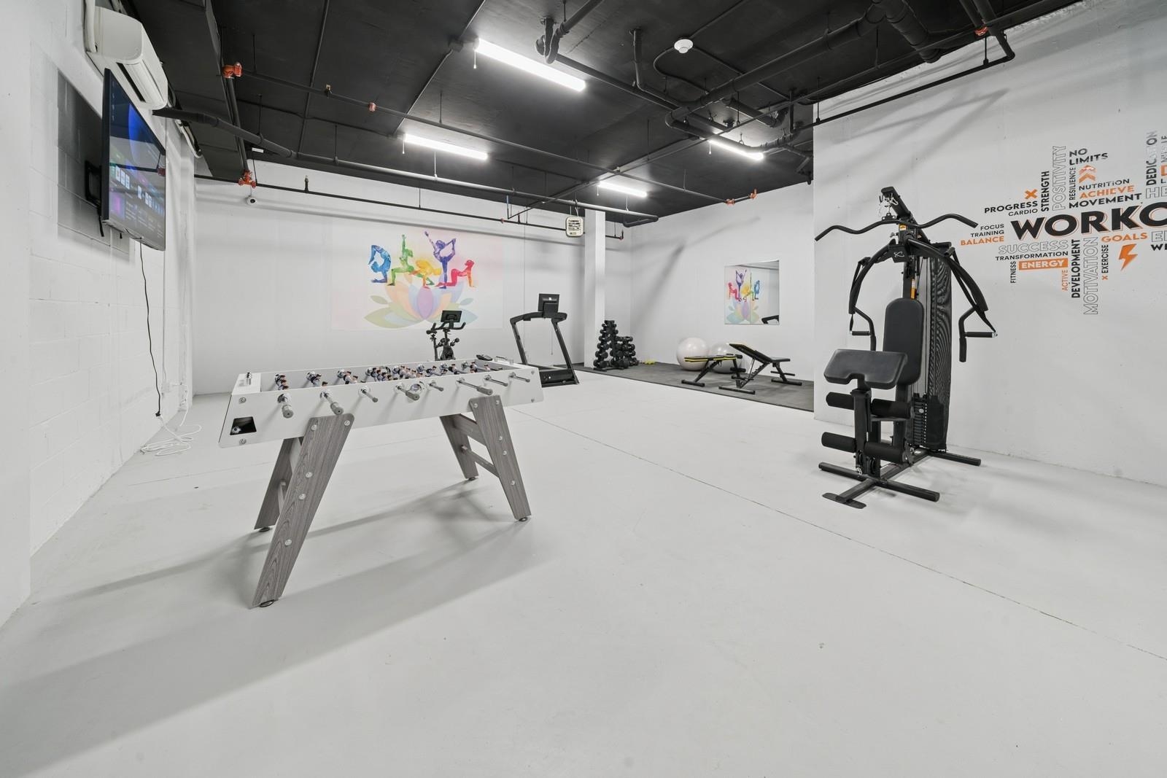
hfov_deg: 112.6
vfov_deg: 90.0
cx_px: 584
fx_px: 389
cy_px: 389
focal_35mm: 12
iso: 200
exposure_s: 1/2.5
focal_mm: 12
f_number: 11
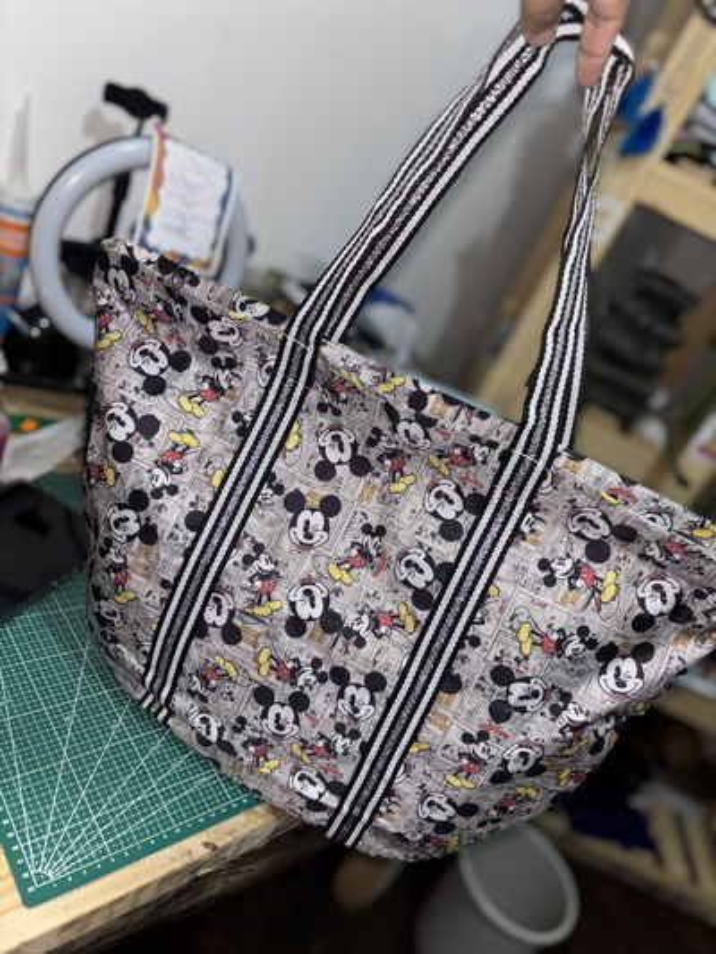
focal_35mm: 26
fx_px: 717
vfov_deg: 67.3
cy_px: 477
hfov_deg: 53.1
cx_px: 358
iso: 50
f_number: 1.6
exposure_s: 1/20
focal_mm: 5.96
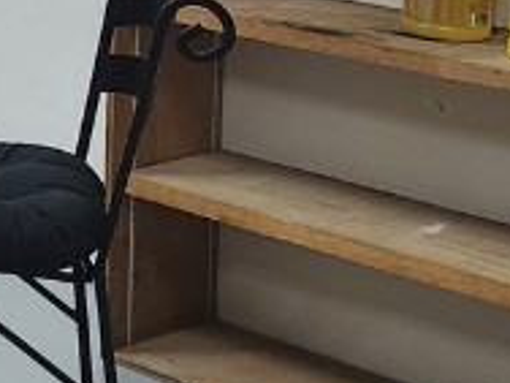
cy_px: -274
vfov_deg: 11.2
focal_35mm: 125
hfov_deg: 12.8
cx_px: -646
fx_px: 1842
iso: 320
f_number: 1.8
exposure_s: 1/120
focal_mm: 5.4
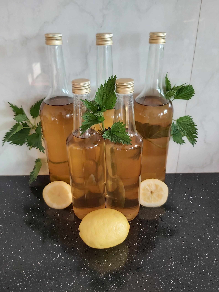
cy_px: 146
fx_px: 219
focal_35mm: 26
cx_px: 110
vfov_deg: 67.3
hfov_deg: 53.1
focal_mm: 3.92
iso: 160
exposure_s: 1/50
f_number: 1.7
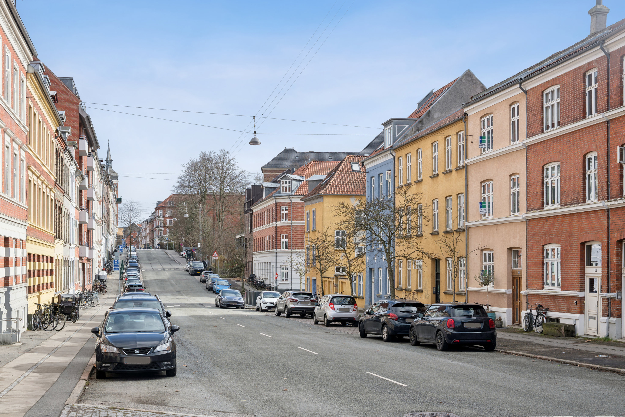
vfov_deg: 29.2
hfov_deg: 42.7
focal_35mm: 46
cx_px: 313
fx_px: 799
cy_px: 211
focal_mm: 45
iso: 80
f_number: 8
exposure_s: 1/160
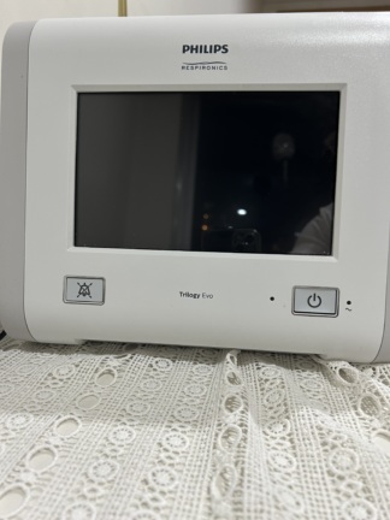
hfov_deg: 53.1
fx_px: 391
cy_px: 260
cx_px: 195
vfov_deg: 67.3
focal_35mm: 26
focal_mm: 5.7
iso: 160
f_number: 1.5
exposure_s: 1/50
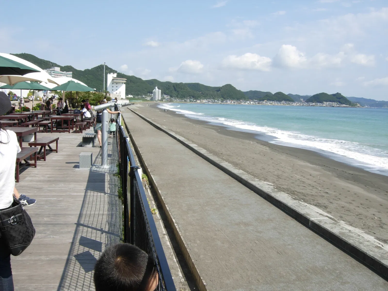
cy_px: 146
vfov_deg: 39.7
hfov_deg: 51.4
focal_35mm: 36
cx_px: 194
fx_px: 404
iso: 50
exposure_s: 1/395
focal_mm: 7.5
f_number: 4.8
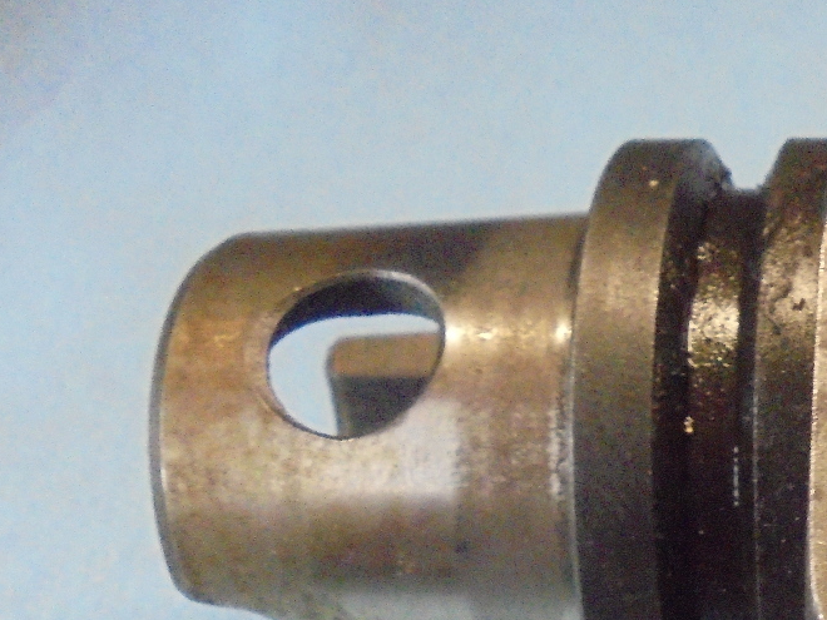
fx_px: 1505
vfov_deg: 21.8
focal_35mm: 63
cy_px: 714
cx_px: 936
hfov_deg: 27.7
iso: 800
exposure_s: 1/40
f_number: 3.5
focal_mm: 4.6
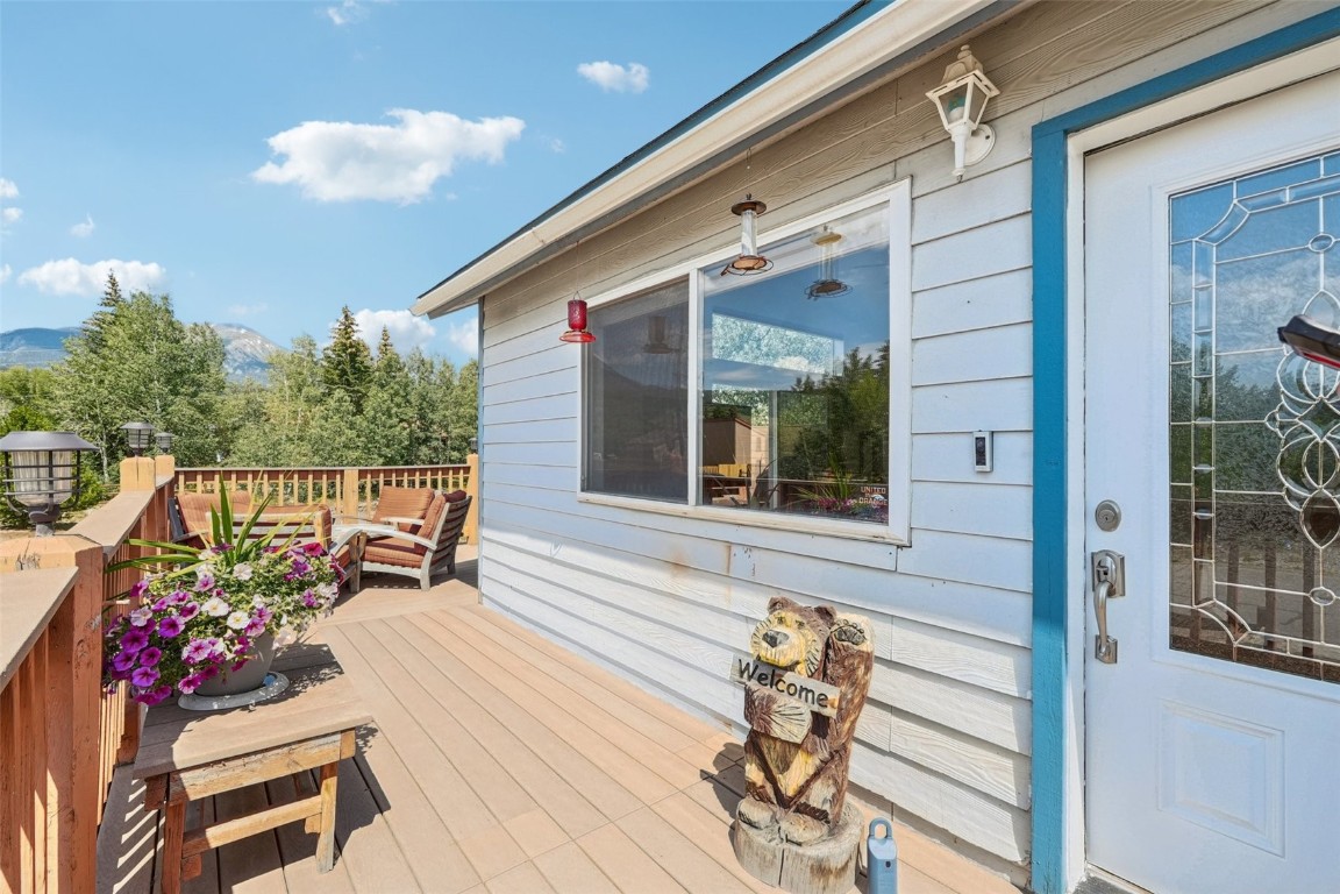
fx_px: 558
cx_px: 670
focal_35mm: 15
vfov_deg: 77.3
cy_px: 447
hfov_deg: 100.4
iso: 800
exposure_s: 1/200
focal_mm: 10
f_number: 8
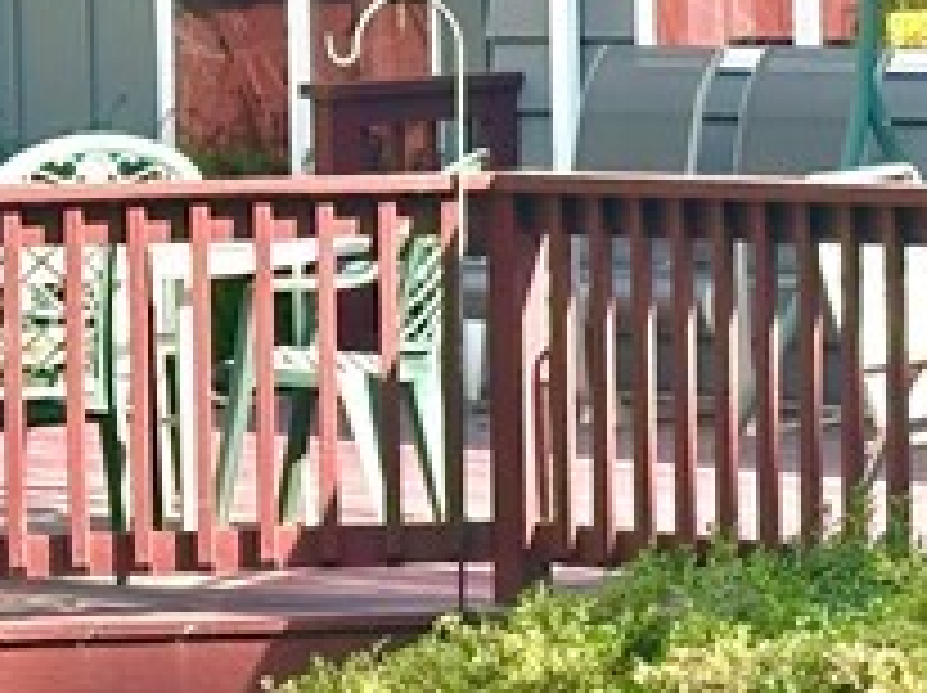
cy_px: 9
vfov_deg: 6.2
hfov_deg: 8.1
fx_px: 6393
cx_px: 1386
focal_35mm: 239
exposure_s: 1/864
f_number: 1.78
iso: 64
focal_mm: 6.86
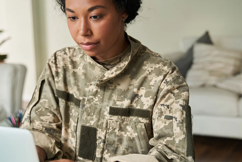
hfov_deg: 31.9
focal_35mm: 63
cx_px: 107
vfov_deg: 21.6
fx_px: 423
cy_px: 86
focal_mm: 45
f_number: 3.2
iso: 500
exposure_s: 1/160
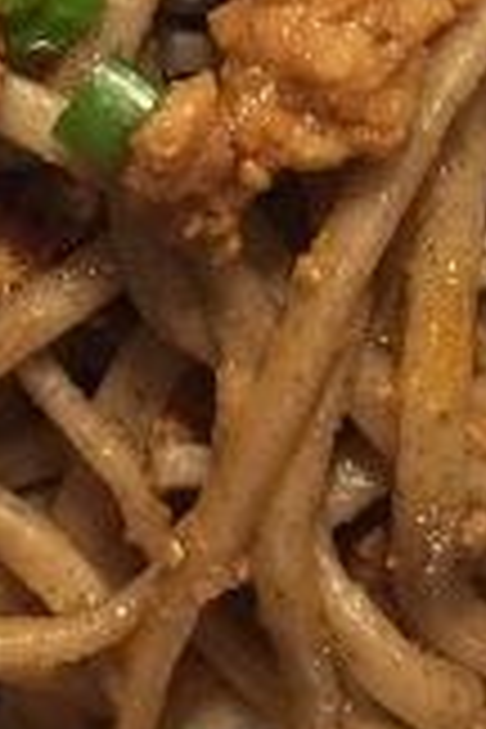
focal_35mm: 130
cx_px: 92
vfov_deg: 15.3
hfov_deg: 10.5
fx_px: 2632
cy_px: -94
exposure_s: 1/33
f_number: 2.2
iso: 50
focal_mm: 4.15
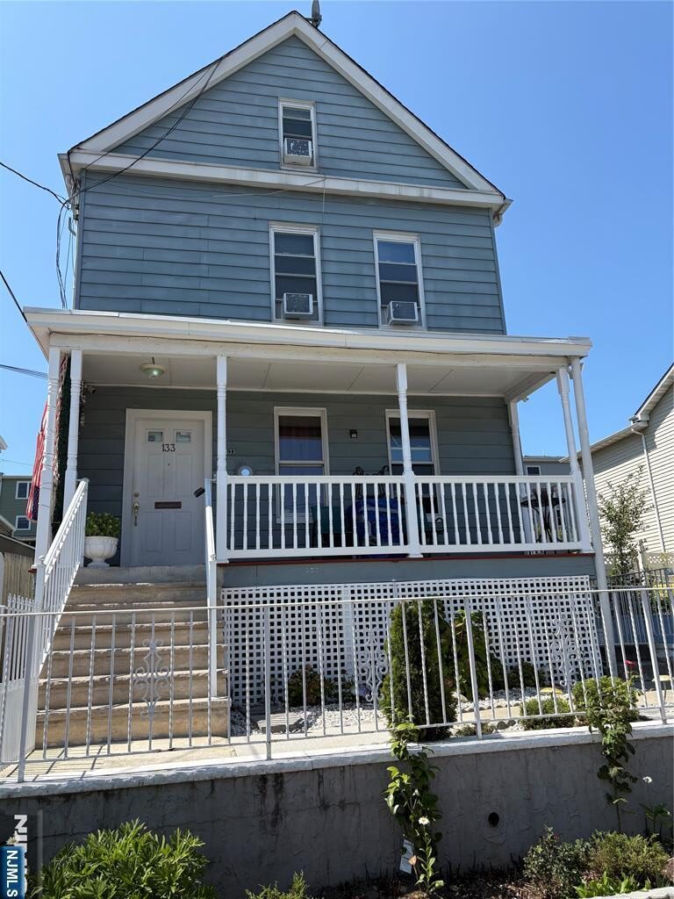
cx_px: 337
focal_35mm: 26
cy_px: 450
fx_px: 675
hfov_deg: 53.1
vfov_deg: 67.3
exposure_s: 1/2639
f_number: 1.6
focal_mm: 5.96
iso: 50
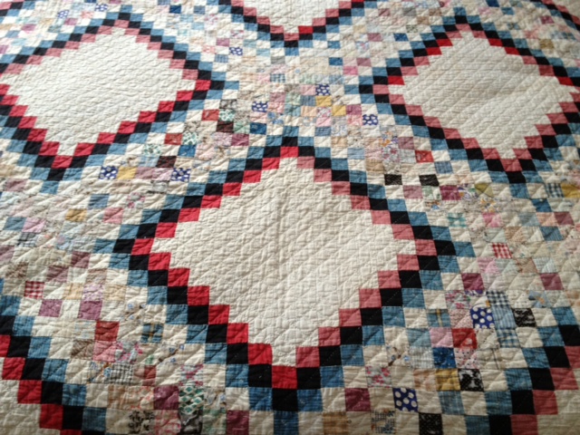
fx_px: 586
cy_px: 218
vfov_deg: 40.7
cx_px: 290
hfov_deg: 52.6
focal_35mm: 35
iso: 125
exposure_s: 1/20
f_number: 2.4
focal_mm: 4.28
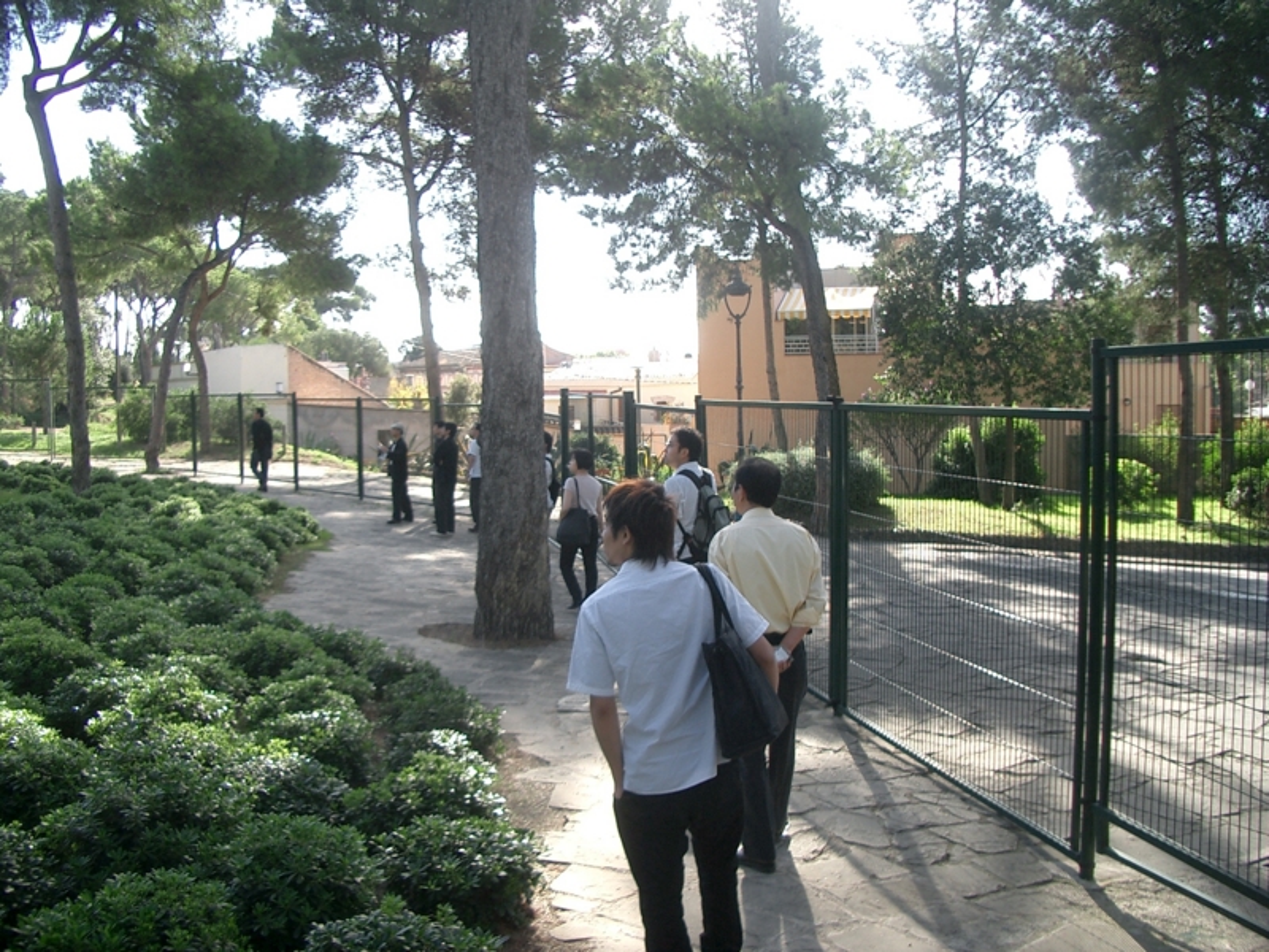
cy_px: 476
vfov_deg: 40.7
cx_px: 634
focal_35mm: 35
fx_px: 1283
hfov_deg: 52.6
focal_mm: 5.8
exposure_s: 1/200
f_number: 2.6
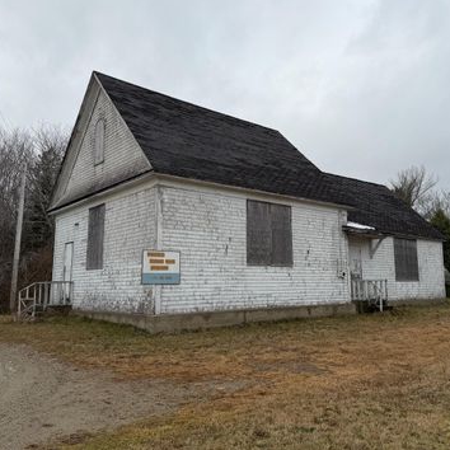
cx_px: 248
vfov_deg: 54.0
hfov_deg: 53.9
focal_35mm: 30
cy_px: 214
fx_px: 441
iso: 80
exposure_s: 1/3425
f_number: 1.78
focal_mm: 6.76
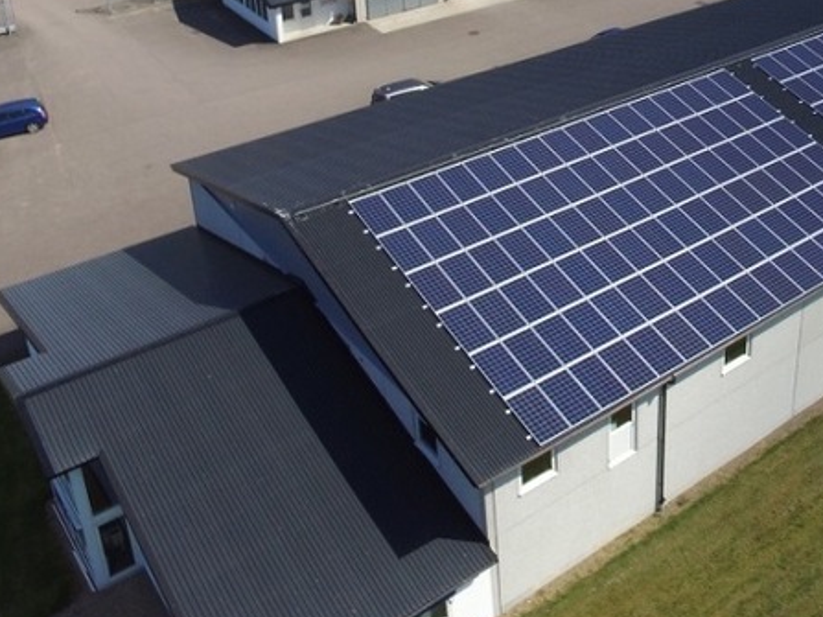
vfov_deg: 34.8
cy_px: 66
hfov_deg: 44.4
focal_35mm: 39
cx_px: 709
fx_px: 927
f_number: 2.8
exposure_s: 1/1572
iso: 100
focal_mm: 3.61
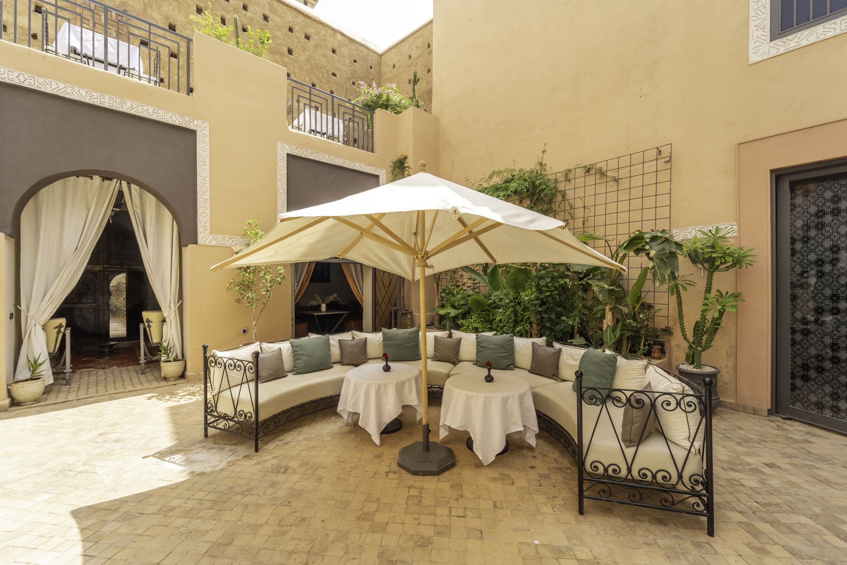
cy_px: 282
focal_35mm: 14
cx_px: 424
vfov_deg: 81.2
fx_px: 329
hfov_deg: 104.3
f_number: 8
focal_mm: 14
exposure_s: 1/640
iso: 50
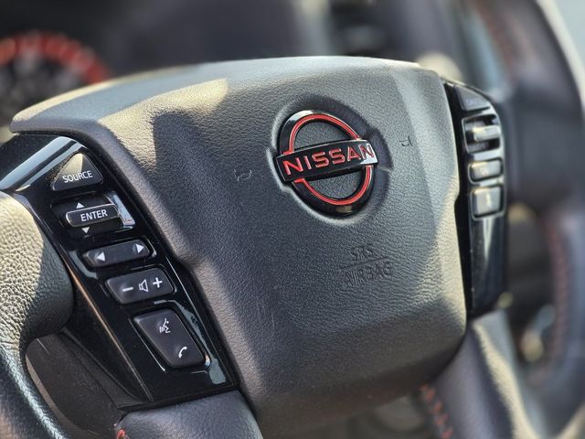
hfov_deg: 17.1
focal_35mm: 115
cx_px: 292
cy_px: 220
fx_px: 1943
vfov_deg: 12.9
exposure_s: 1/120
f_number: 3.4
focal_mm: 18.6
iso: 200
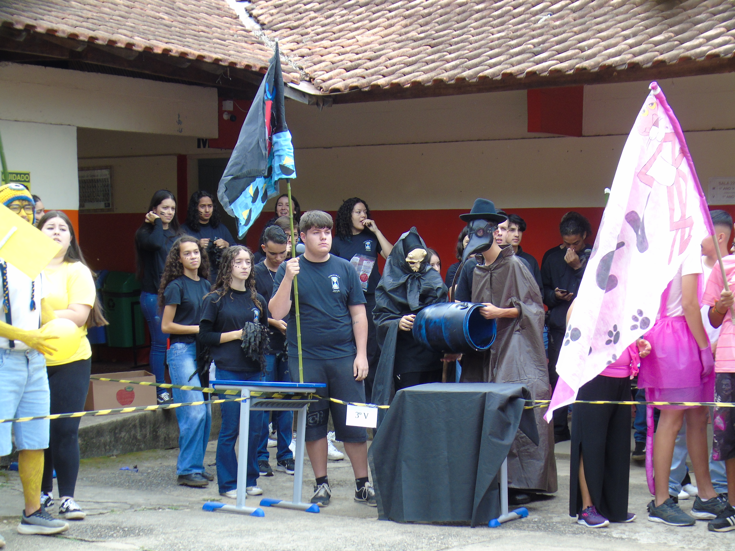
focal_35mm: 71
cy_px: 276
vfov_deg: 20.7
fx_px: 1508
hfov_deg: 27.4
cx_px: 368
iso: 100
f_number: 4.7
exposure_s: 1/80
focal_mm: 13
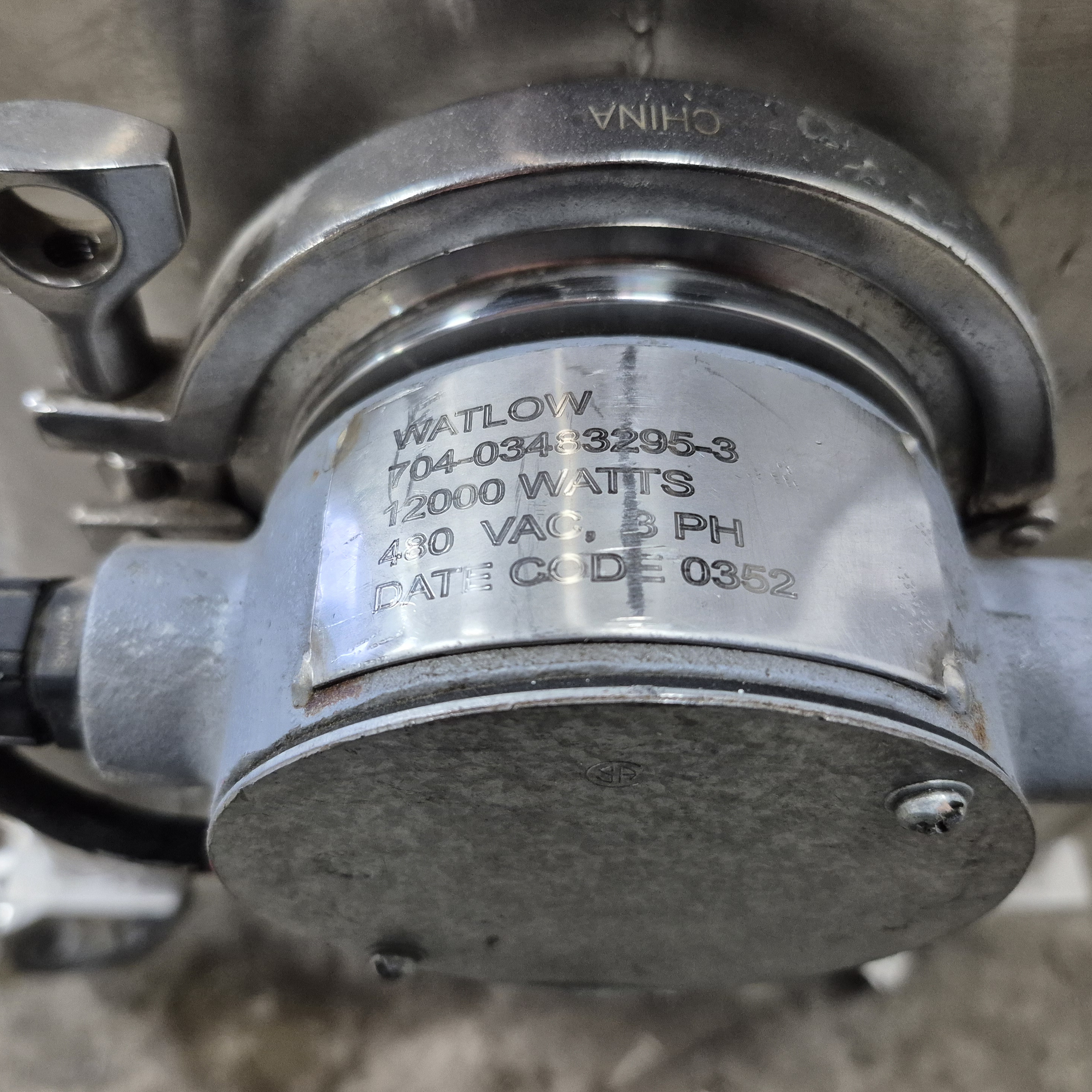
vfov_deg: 57.3
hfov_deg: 57.3
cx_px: 515
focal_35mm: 28
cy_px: 554
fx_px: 999
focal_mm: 5.4
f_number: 1.8
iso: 800
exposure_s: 1/120
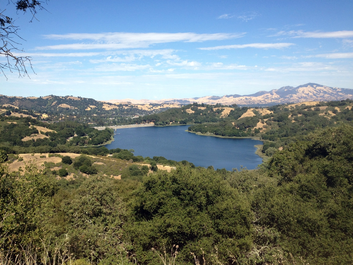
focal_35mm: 35
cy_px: 132
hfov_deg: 52.6
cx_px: 176
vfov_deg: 40.7
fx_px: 357
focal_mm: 4.28
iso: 64
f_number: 2.4
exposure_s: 1/1453
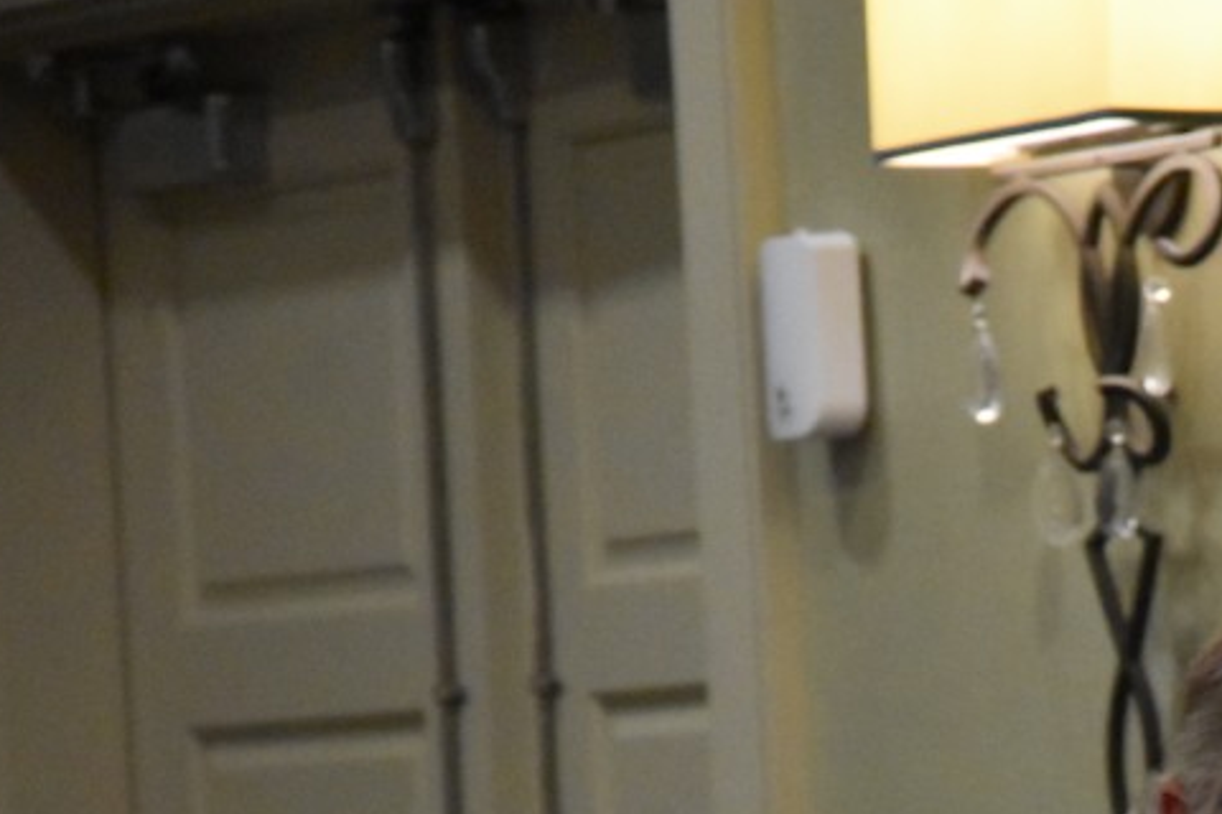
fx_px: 12837
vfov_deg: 3.6
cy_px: 916
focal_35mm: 378
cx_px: 1387
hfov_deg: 5.4
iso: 7200
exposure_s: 1/125
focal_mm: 105
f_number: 5.6
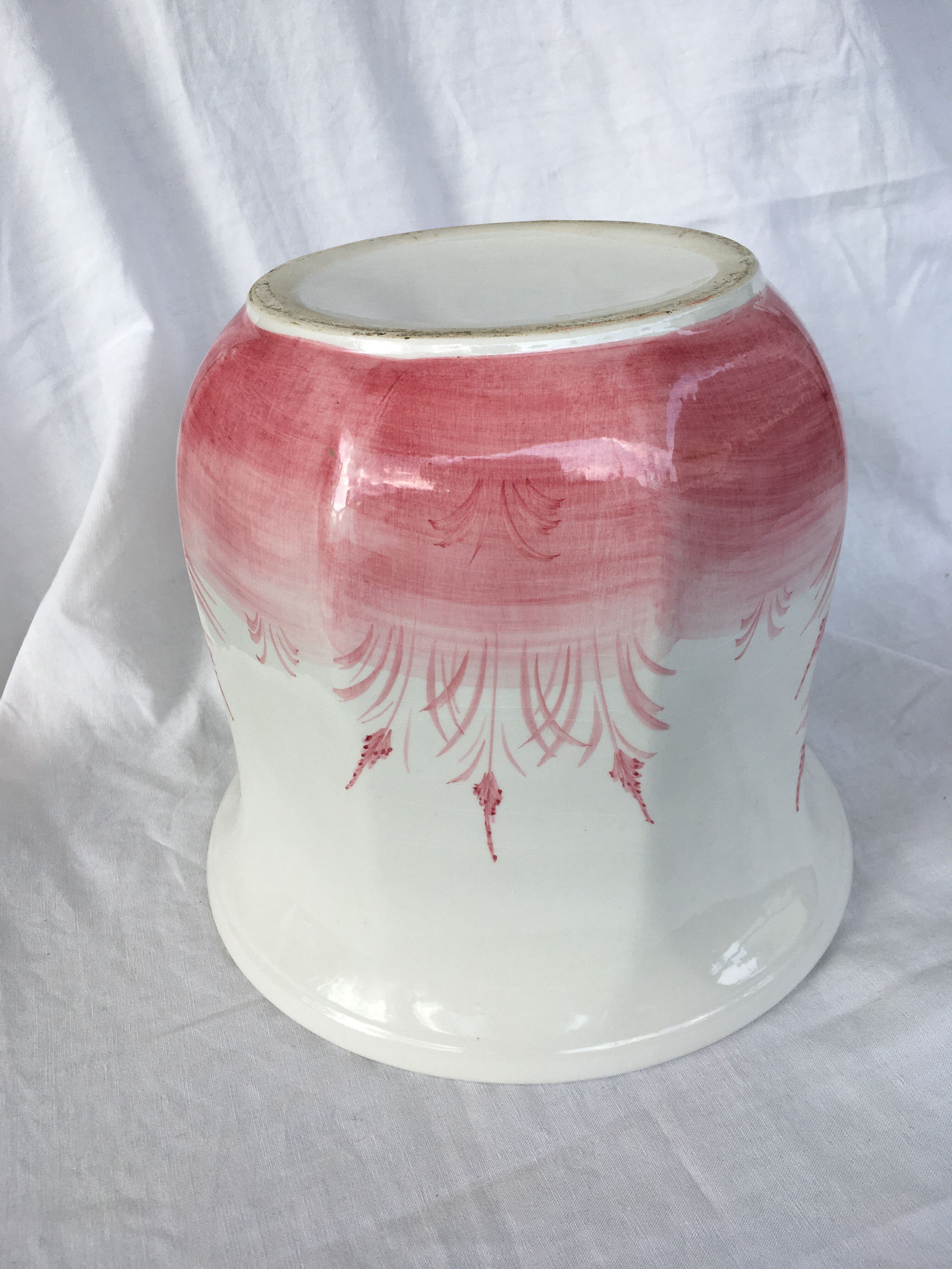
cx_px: 476
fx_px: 1063
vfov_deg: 61.7
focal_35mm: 29
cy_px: 634
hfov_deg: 48.2
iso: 25
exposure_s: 1/442
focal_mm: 4.15
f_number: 2.2
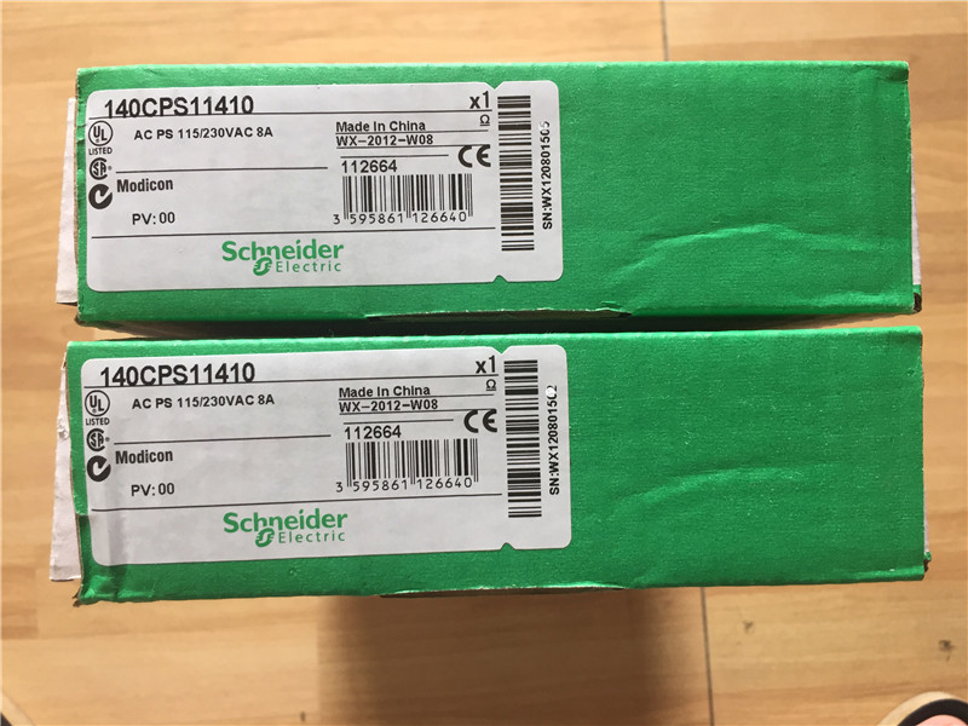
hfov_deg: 61.7
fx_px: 811
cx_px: 484
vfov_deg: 48.2
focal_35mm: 29
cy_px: 363
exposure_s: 1/33
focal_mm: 4.15
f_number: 2.2
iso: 50
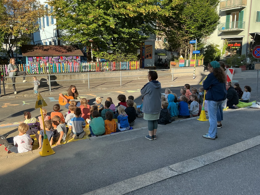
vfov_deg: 48.2
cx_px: 130
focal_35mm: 29
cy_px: 98
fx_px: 218
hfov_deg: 61.7
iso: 25
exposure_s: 1/580
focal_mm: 3
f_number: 1.8
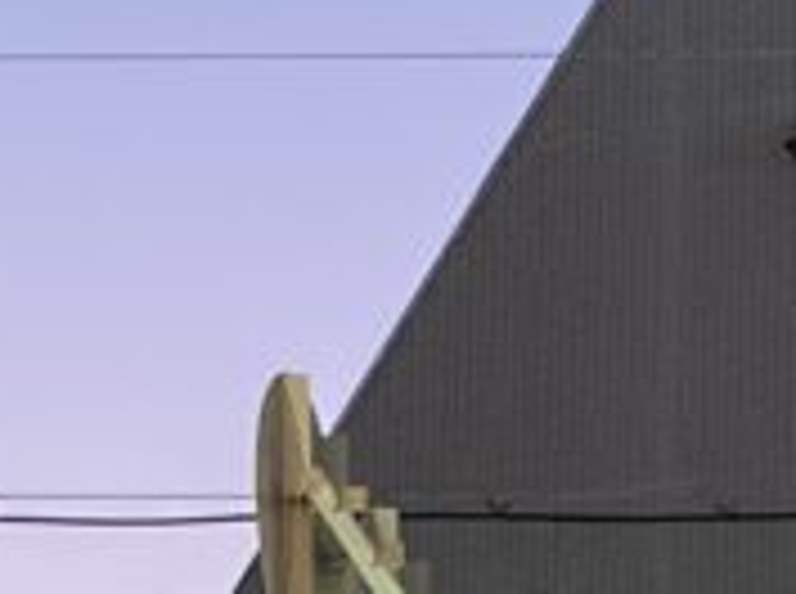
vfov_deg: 6.9
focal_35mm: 203
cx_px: 657
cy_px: 1386
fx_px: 4659
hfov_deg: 9.7
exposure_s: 1/30
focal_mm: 3.99
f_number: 1.8
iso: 500
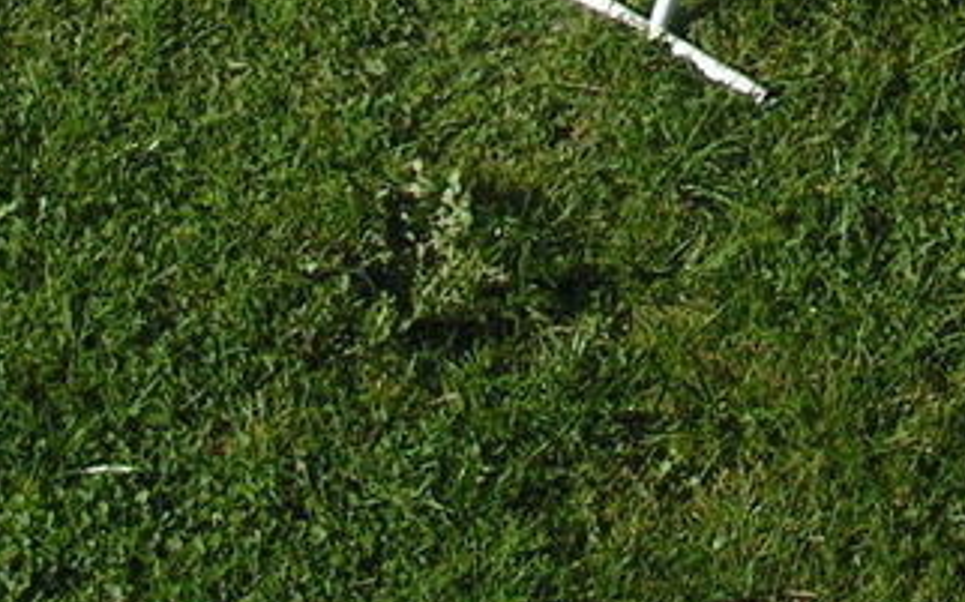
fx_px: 3286
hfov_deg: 16.5
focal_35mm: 125
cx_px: 860
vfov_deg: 10.1
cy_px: -314
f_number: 5.6
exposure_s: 1/250
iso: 50
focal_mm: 5.8
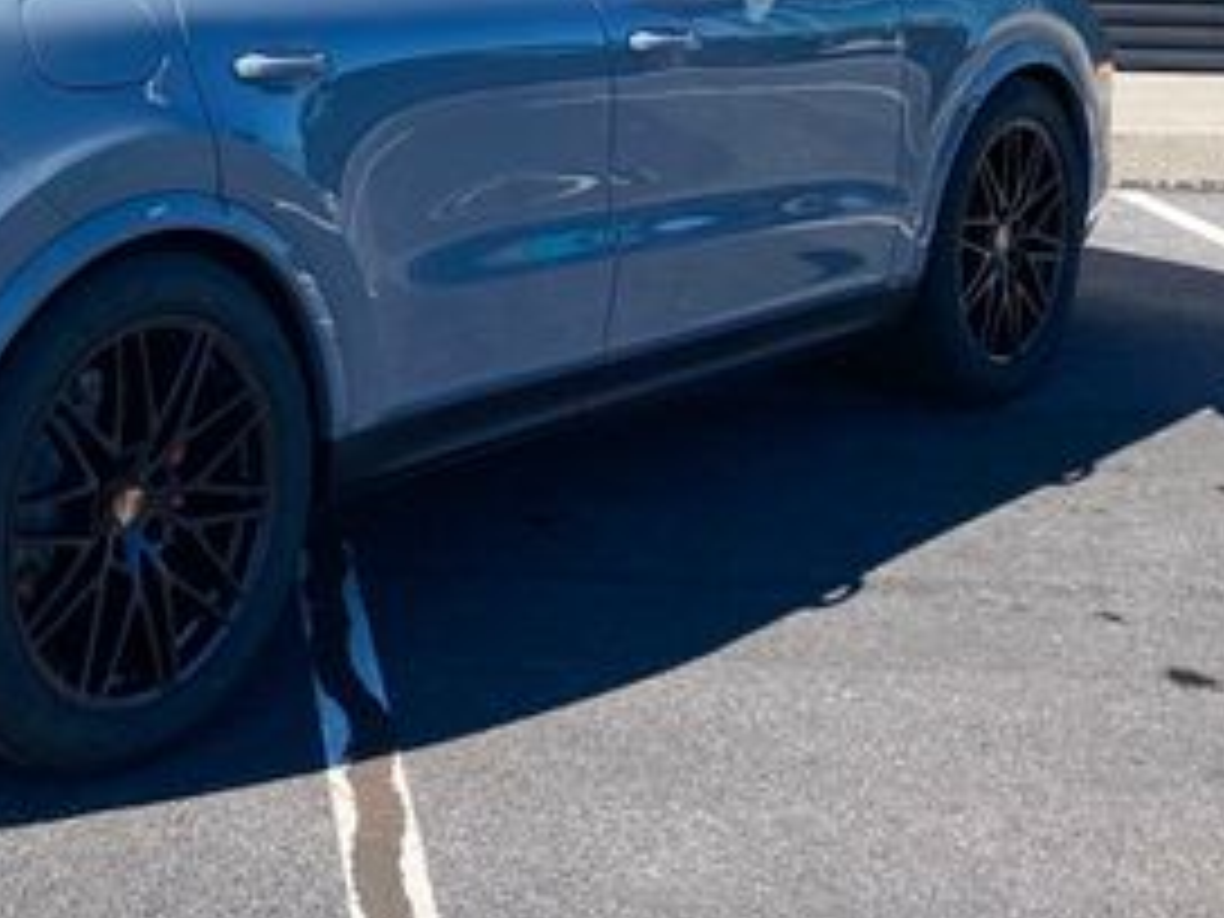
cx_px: 54
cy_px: -63
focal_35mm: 66
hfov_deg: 28.0
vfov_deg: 21.3
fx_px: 2334
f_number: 1.8
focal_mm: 3.99
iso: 20
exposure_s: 1/1453
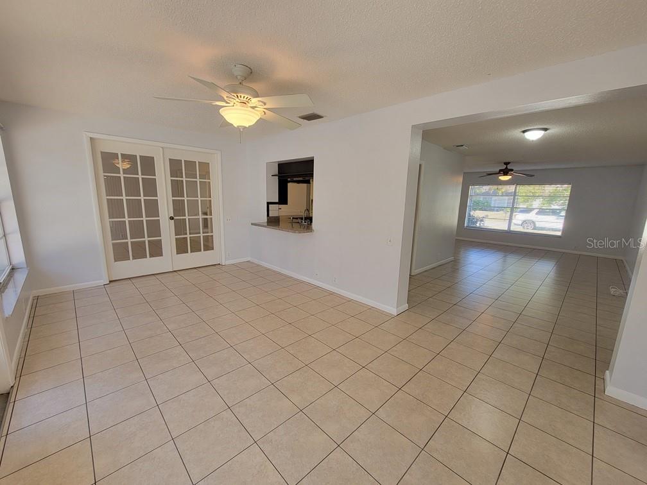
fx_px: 243
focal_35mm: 13
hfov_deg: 106.2
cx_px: 324
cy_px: 242
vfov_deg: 89.9
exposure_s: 1/60
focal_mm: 2.2
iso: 80
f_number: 2.2
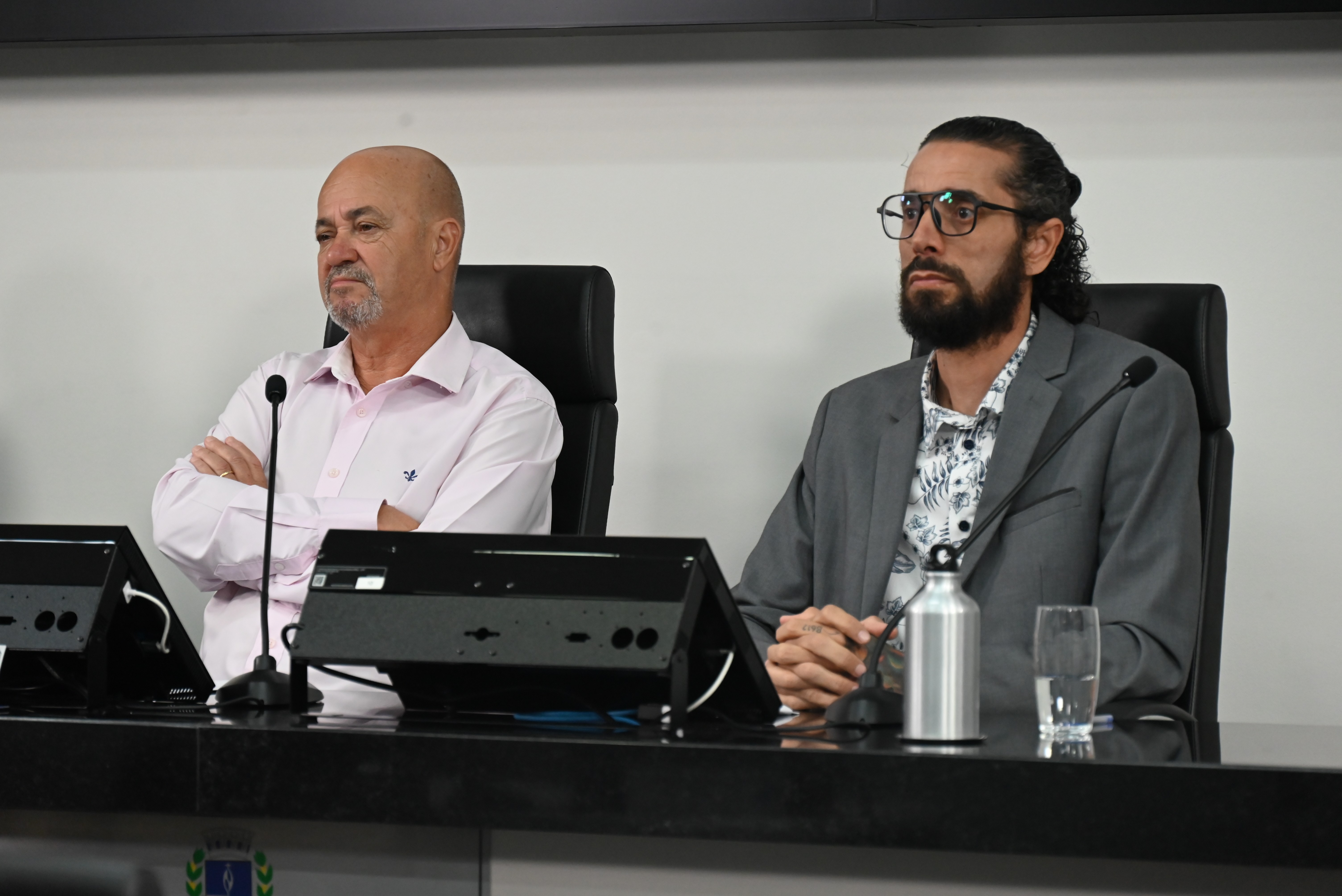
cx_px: 671
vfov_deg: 8.3
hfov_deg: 12.4
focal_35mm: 165
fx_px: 6153
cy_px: 448
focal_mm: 165
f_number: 6.3
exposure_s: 1/250
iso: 3200
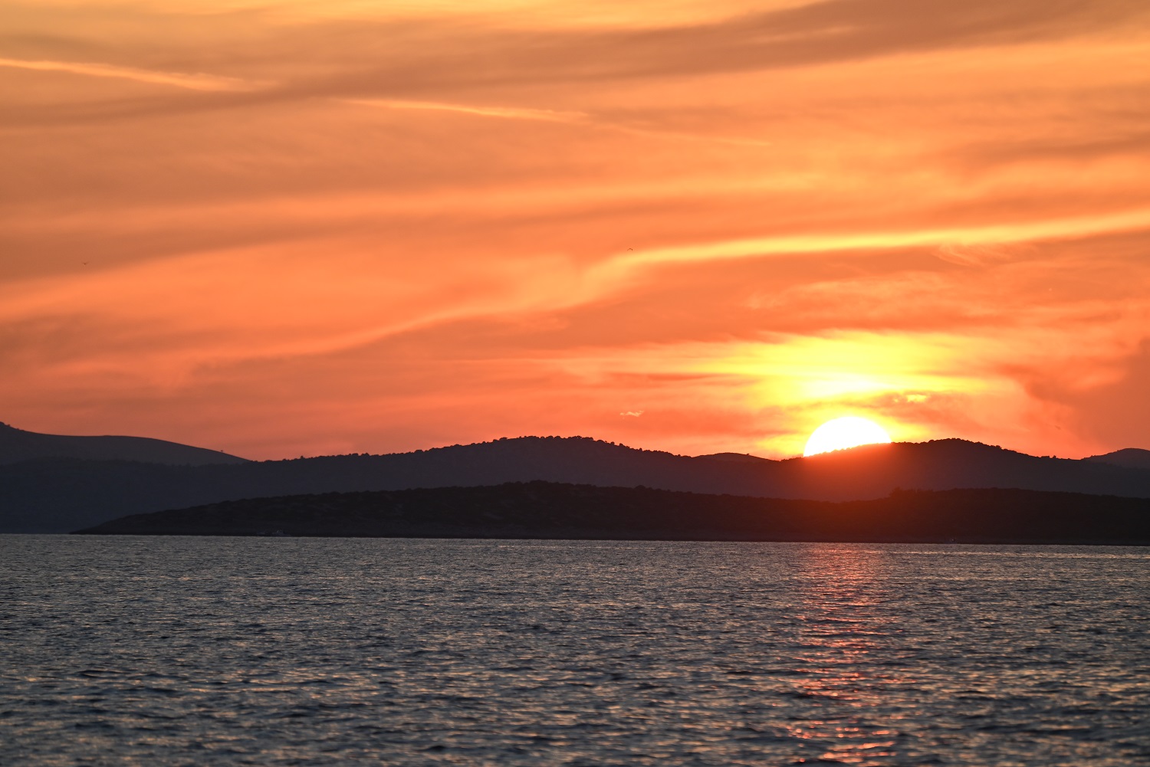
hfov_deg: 6.9
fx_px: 9586
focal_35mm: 300
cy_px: 384
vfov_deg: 4.6
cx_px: 575
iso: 320
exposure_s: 1/1000
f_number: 5.6
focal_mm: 300
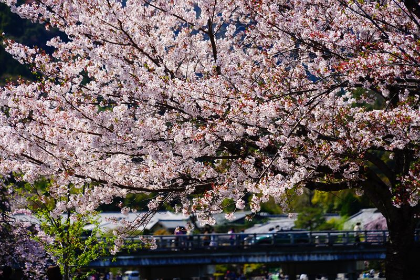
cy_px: 140
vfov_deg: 5.7
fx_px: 2799
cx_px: 210
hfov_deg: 8.6
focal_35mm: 240
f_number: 8
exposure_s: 1/350
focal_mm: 240
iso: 125
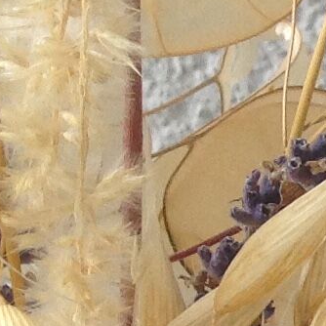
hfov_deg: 6.3
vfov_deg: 7.1
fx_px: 2557
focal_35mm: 240
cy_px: 562
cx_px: 1173
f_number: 2.4
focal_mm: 4.28
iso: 80
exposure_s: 1/120
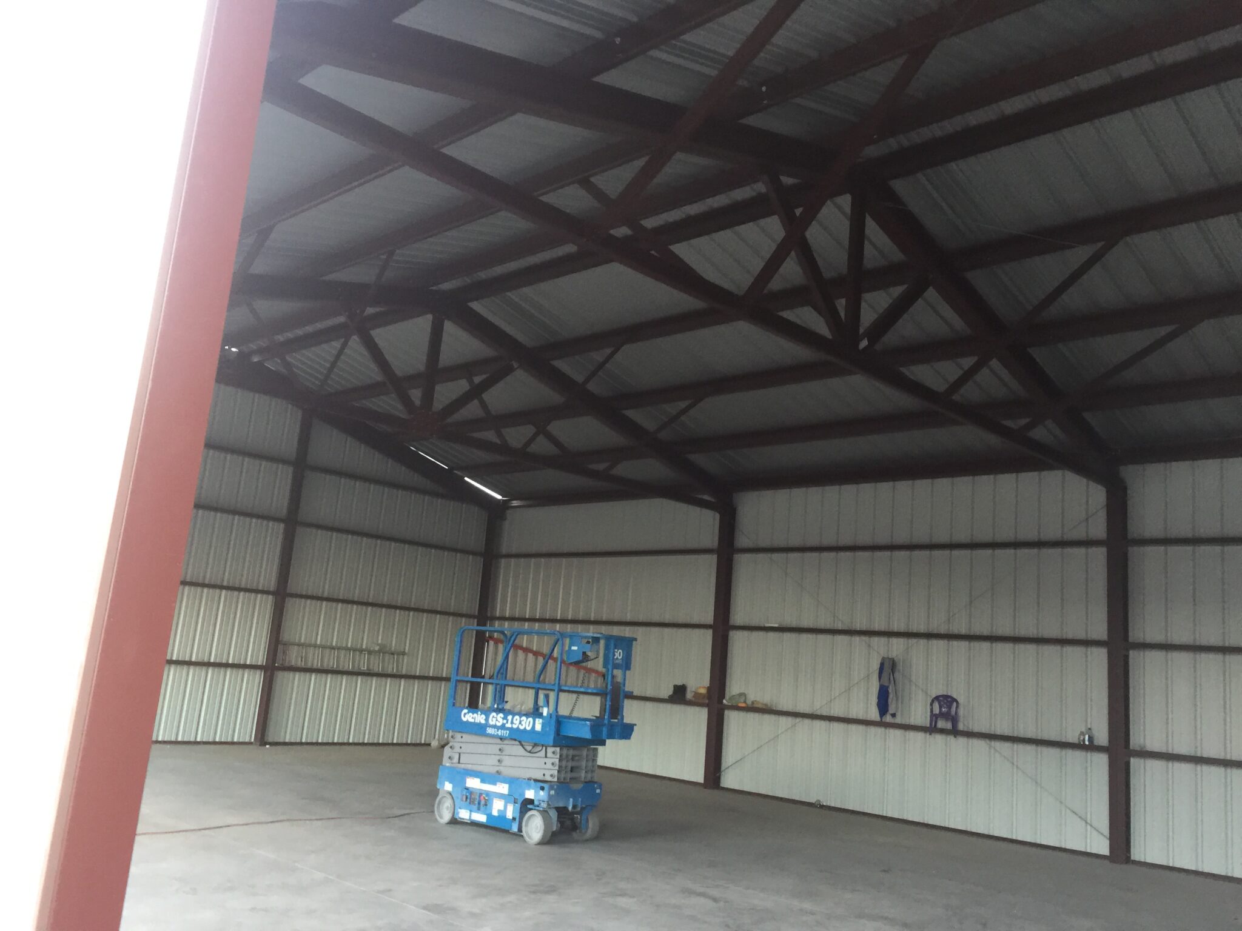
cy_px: 466
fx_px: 1041
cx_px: 621
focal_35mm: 29
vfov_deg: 48.2
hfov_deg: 61.7
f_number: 2.2
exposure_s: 1/15
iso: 50
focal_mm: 4.15
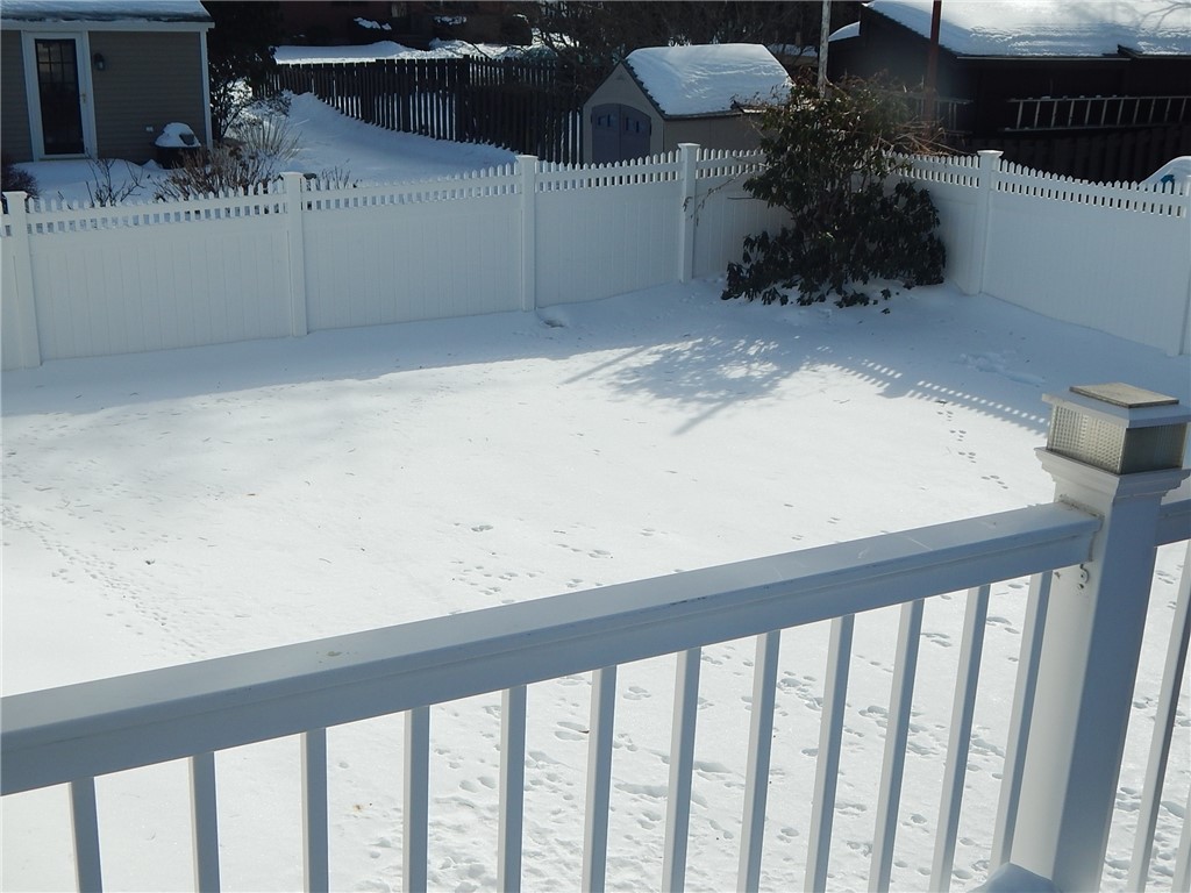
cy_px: 446
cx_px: 596
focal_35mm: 43
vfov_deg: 33.6
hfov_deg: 43.9
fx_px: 1479
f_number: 7.1
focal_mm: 7.7
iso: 125
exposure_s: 1/500
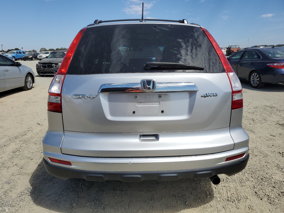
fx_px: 213
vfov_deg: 53.1
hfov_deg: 67.3
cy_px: 106
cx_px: 142
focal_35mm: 26
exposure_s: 1/10000
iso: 50
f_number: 1.5
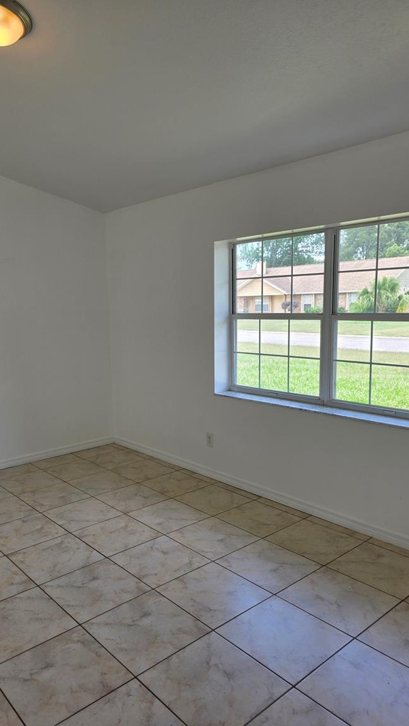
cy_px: 370
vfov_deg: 71.9
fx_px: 501
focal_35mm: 26
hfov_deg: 44.2
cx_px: 163
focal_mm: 6.3
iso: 16
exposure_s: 1/120
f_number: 1.7
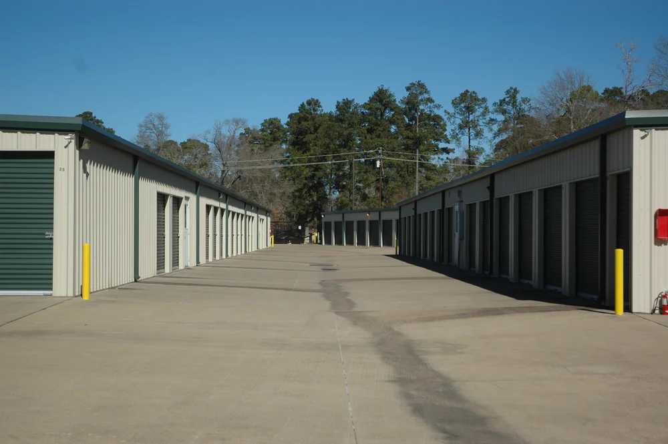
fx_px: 1112
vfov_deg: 22.6
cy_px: 222
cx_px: 334
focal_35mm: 60
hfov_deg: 33.4
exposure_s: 1/2500
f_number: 4.5
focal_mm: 40
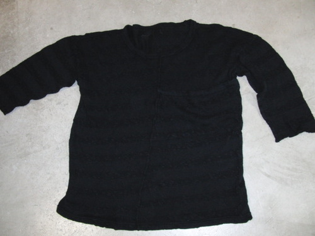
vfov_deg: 38.7
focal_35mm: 37
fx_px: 337
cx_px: 158
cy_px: 118
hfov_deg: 50.1
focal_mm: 6.42
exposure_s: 1/30
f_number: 3.6
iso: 400
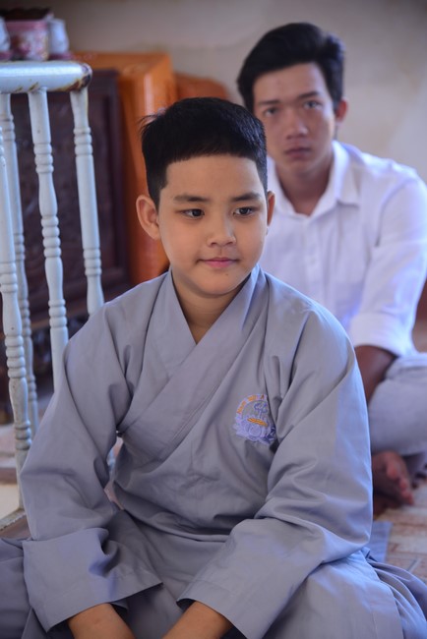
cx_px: 214
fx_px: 1635
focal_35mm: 92
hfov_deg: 14.9
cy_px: 320
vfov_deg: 22.1
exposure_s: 1/50
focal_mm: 92
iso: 320
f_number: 4.5
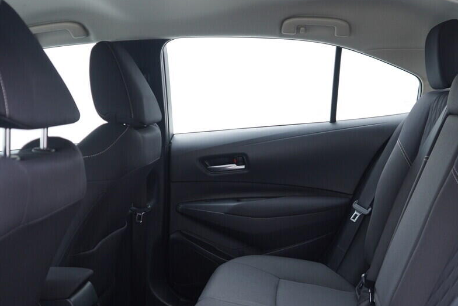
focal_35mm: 47
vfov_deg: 28.5
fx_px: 598
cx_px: 270
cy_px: 196
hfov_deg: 41.8
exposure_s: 1/40
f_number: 2.8
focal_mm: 24
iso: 160
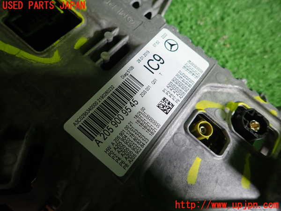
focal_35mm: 25
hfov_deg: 69.4
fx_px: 203
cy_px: 106
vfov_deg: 54.9
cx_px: 140
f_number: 2
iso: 200
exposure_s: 1/60
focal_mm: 4.5
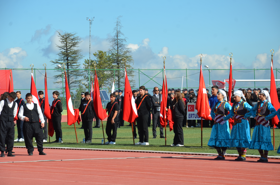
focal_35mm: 158
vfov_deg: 8.7
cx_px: 140
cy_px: 92
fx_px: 1222
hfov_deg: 13.1
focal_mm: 105
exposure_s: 1/250
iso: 100
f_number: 8
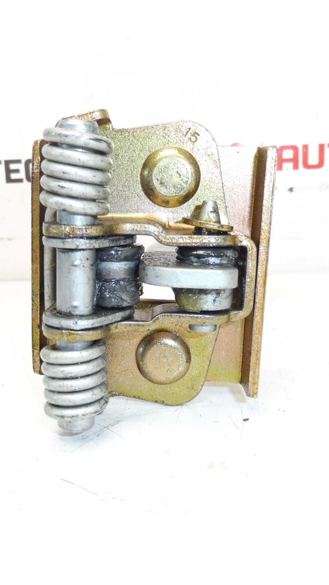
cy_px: 292
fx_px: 543
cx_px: 148
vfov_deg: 56.6
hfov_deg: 33.7
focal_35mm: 35
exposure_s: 1/60
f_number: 3.5
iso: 200
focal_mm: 4.3
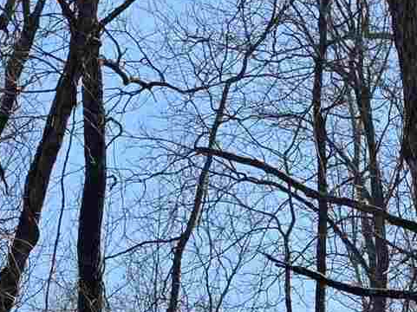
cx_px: 625
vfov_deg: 9.9
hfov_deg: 12.7
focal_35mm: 147
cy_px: 419
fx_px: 1770
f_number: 1.7
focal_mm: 6.3
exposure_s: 1/4333
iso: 80
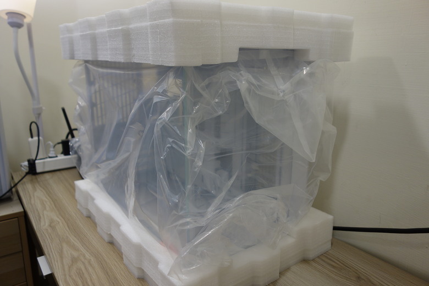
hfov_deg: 65.5
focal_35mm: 28
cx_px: 214
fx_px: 334
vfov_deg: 46.4
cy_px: 143
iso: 125
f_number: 2.2
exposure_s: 1/100
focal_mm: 10.4
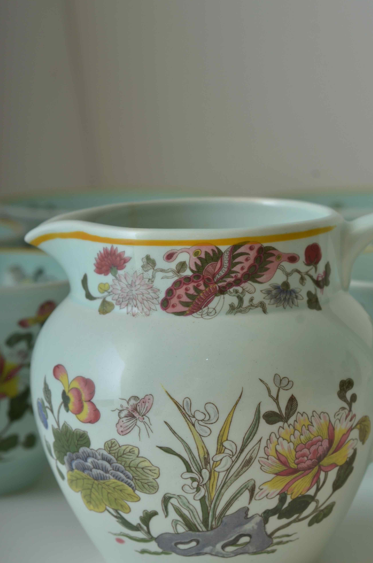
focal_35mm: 104
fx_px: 1617
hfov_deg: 13.1
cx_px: 231
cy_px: 309
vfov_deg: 19.7
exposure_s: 1/320
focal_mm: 55
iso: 100
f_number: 8
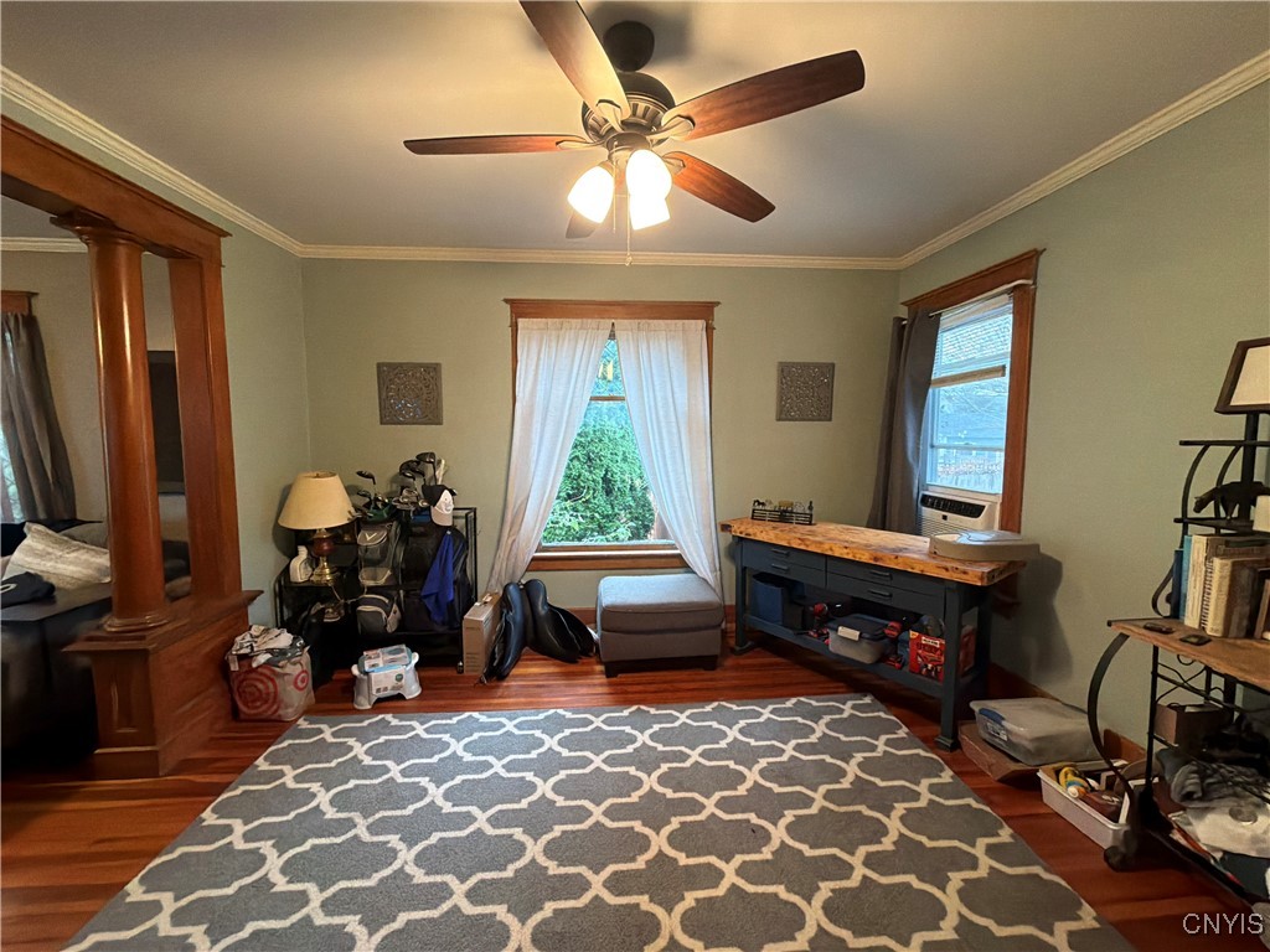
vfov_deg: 85.7
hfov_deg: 102.1
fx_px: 514
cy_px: 476
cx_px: 635
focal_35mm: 14
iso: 800
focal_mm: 2.22
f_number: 2.2
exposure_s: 1/60
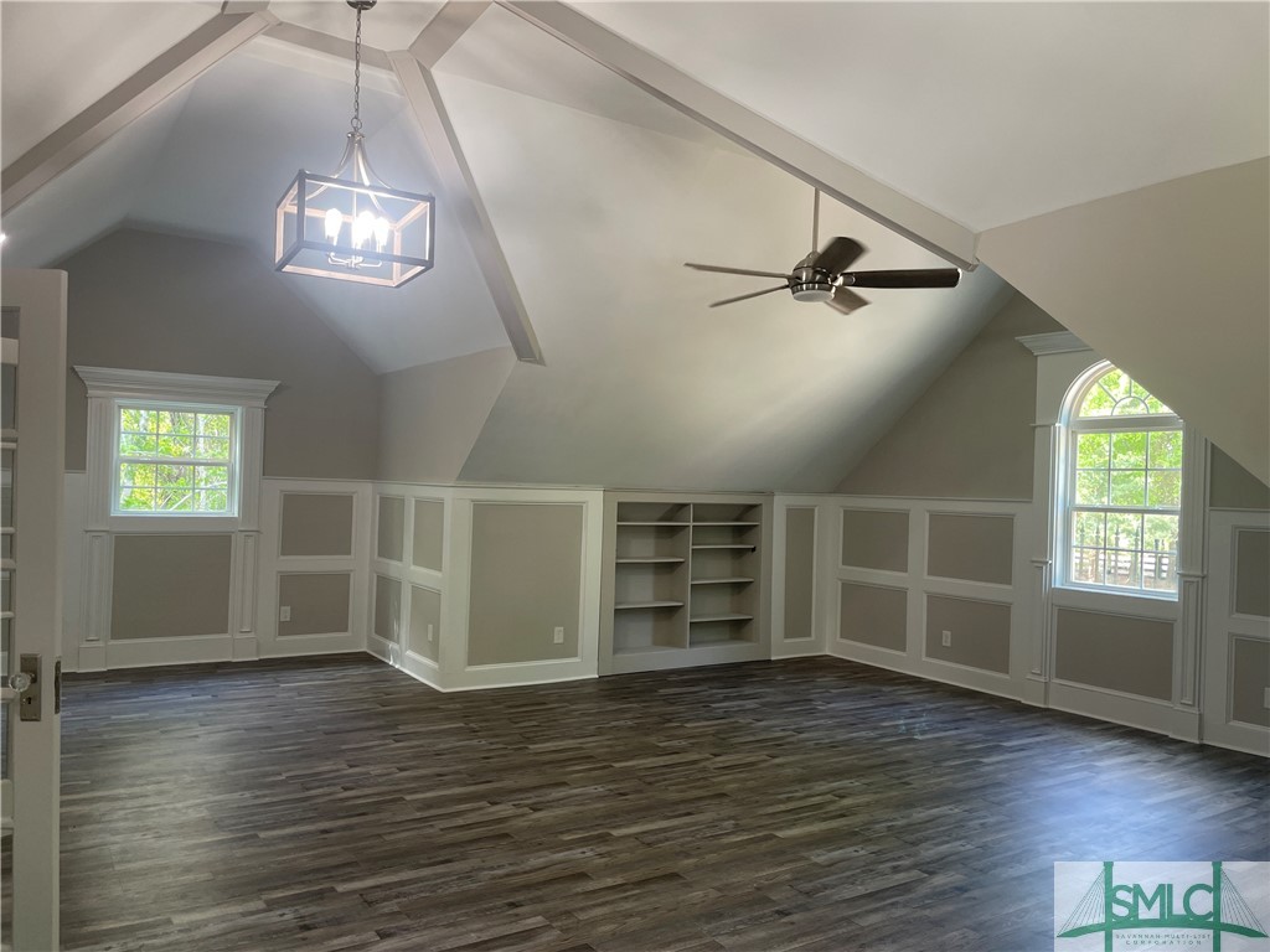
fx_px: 954
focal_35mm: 26
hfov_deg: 67.3
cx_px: 635
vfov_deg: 53.1
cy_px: 476
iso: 80
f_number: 1.6
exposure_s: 1/60
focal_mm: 4.2
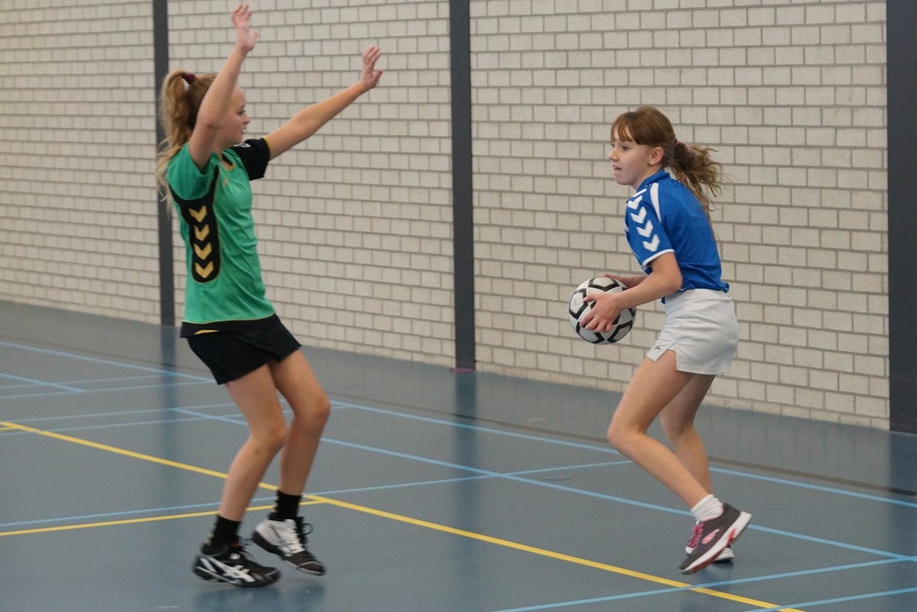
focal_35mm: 75
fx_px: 1911
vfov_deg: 18.2
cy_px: 306
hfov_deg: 27.0
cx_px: 458
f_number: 3.2
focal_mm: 50
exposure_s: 1/200
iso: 800
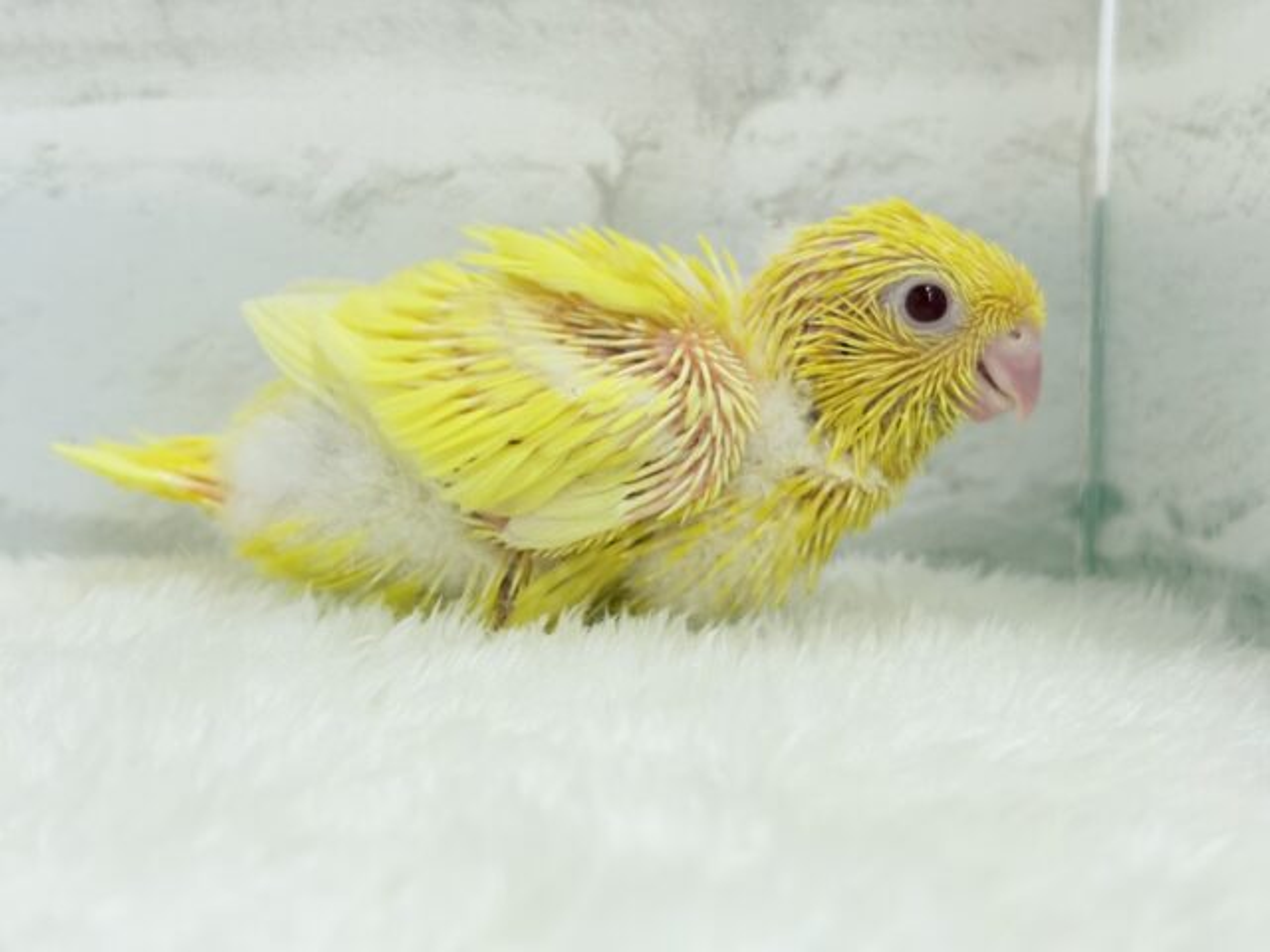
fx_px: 1908
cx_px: 635
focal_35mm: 52
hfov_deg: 36.8
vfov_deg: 28.0
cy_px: 476
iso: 64
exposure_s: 1/100
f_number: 1.6
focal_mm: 5.96
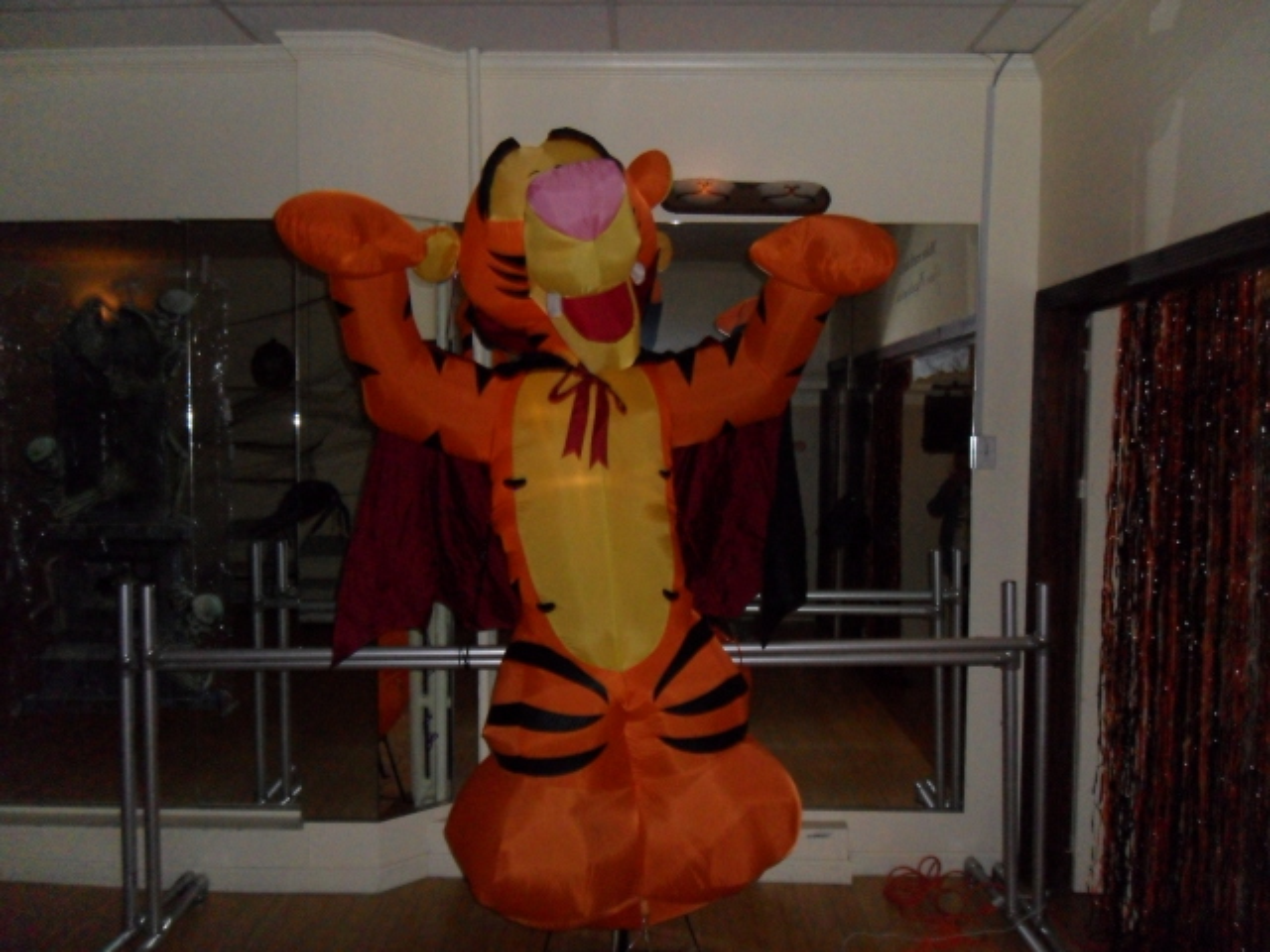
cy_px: 476
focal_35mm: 27
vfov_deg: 51.4
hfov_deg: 65.3
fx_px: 991
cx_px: 635
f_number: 9.1
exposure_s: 1/45
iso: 640
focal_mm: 4.9
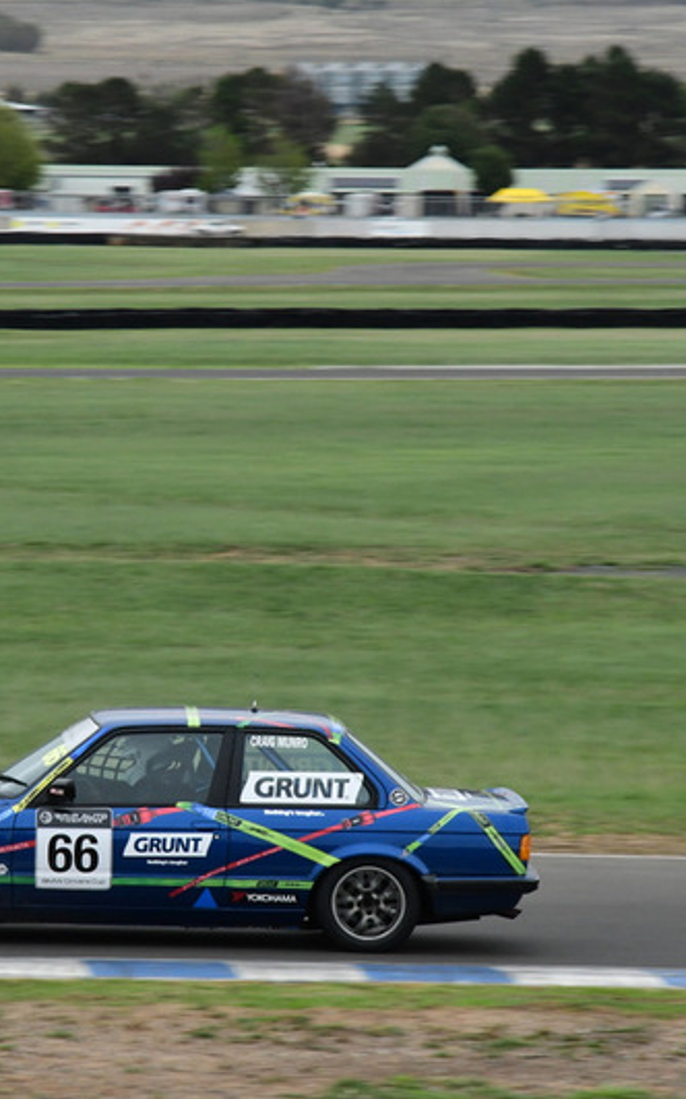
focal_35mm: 184
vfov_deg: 11.4
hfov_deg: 7.1
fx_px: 5510
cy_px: 550
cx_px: 130
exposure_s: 1/320
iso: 1600
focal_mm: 80
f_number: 11
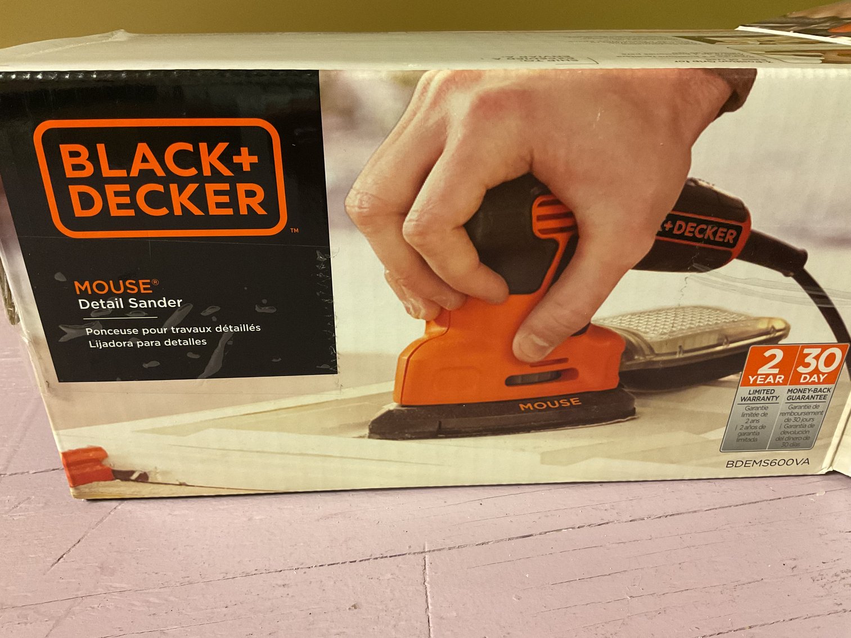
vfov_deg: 48.2
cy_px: 319
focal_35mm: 29
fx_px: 713
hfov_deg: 61.7
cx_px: 426
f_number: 1.8
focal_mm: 3
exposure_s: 1/40
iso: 250
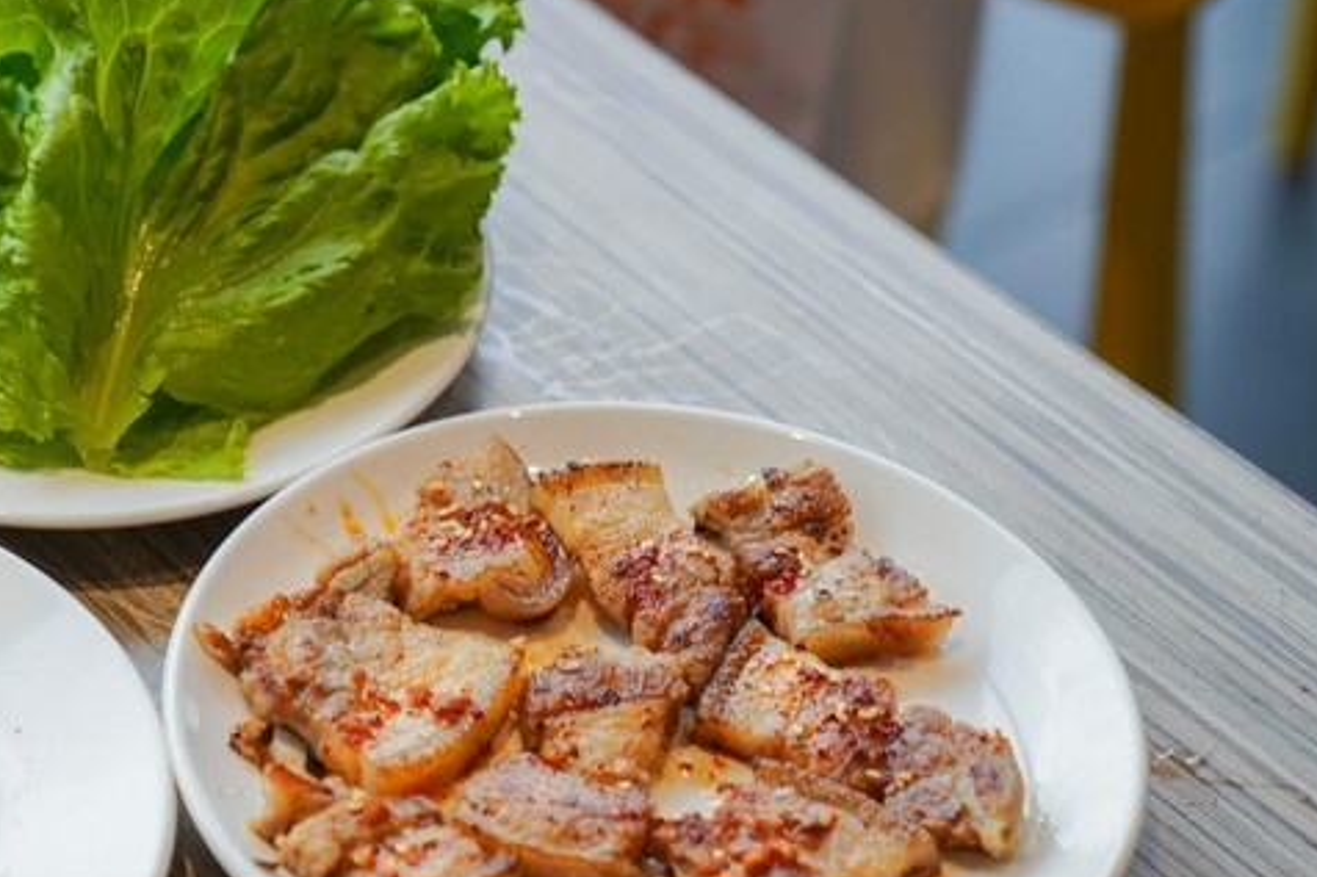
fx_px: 4571
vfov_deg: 11.0
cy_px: 454
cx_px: 180
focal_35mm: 125
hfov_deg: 16.2
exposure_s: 1/100
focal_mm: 70
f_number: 3.5
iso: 100
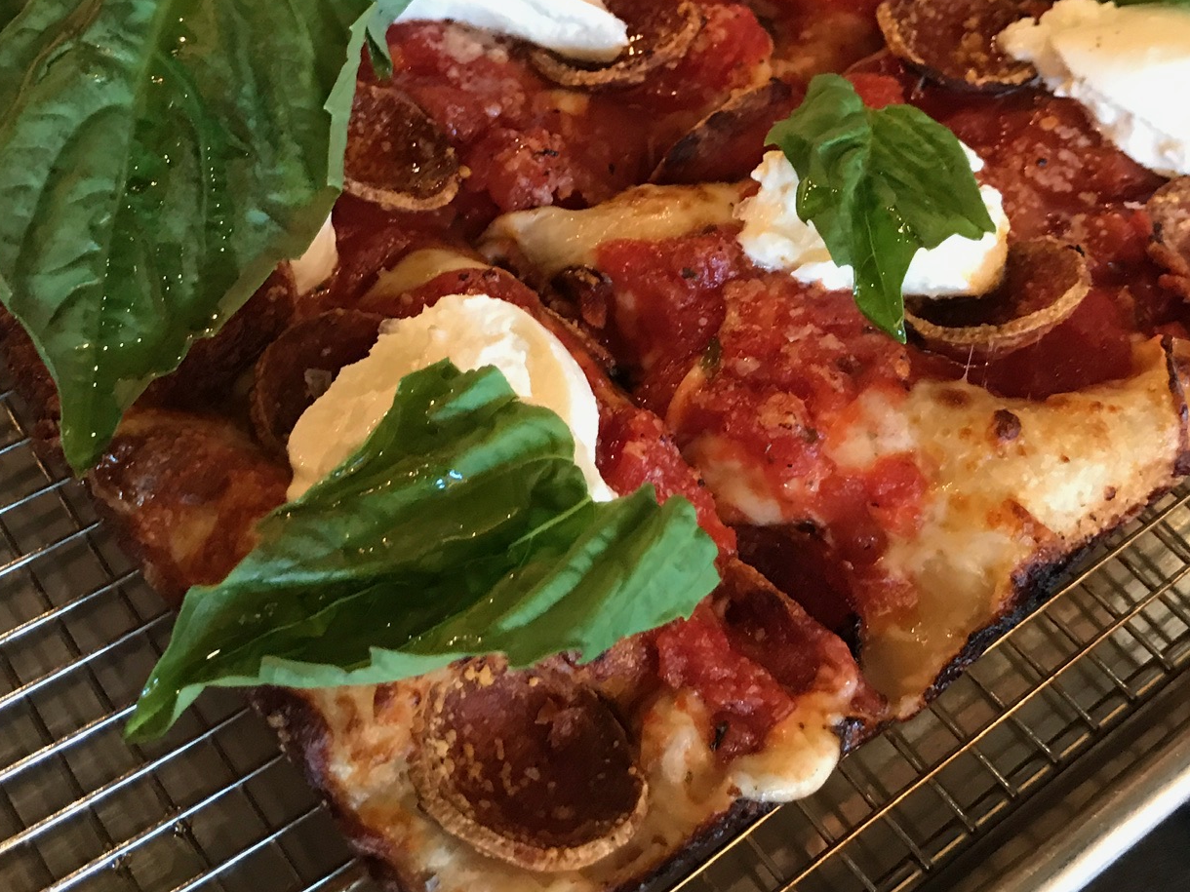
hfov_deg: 40.4
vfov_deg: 30.7
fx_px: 1616
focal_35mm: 47
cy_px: 315
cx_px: 613
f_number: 1.8
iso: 100
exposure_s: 1/12
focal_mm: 3.99
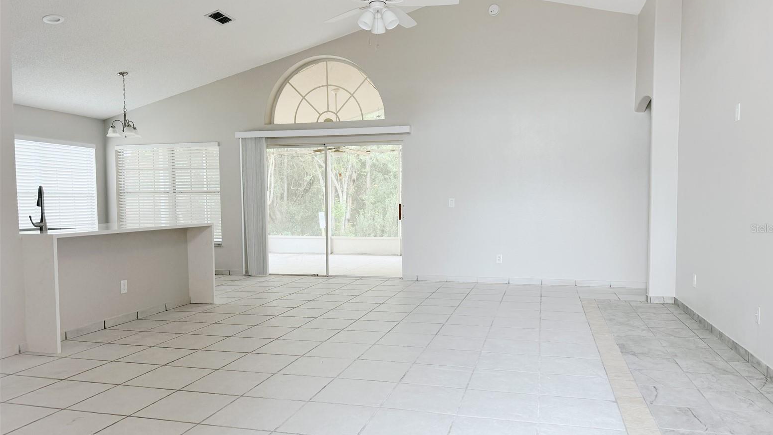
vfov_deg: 42.9
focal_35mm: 27
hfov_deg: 69.8
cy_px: 228
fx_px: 554
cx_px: 399
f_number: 1.78
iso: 125
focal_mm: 6.76
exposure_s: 1/121
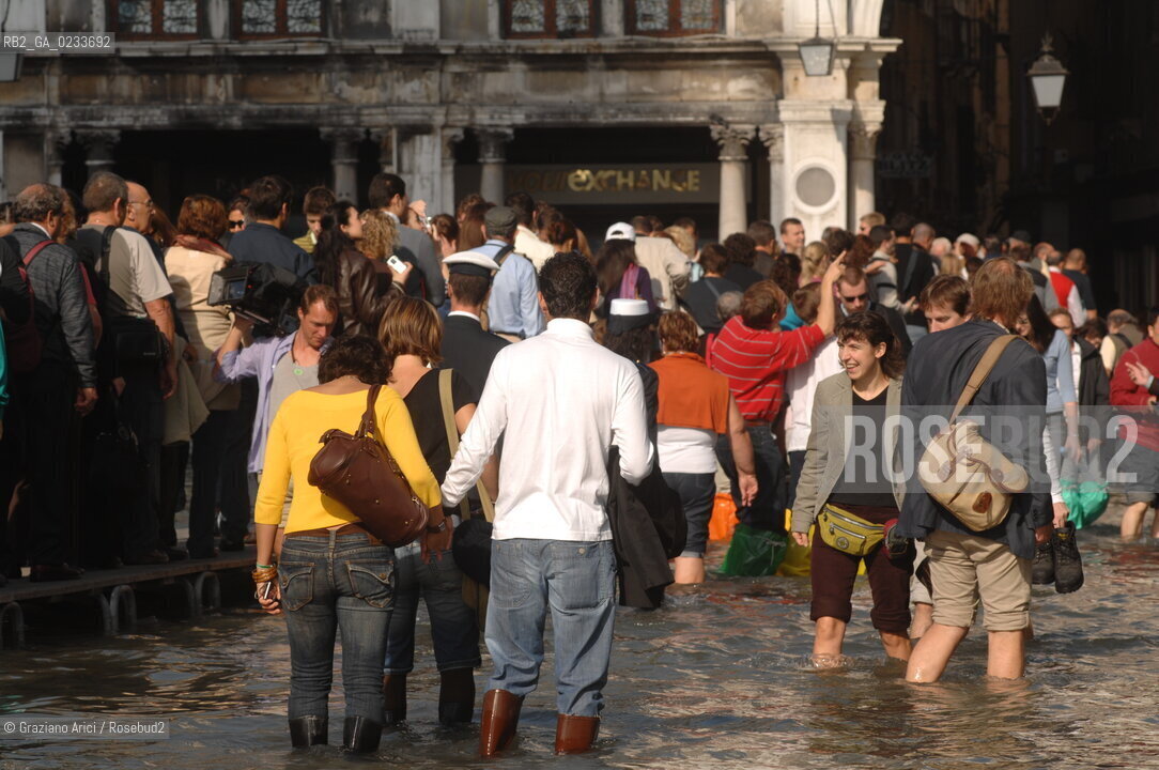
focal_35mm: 202
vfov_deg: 6.8
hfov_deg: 10.2
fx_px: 6511
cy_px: 385
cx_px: 580
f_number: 9
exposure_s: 1/250
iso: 100
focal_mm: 135
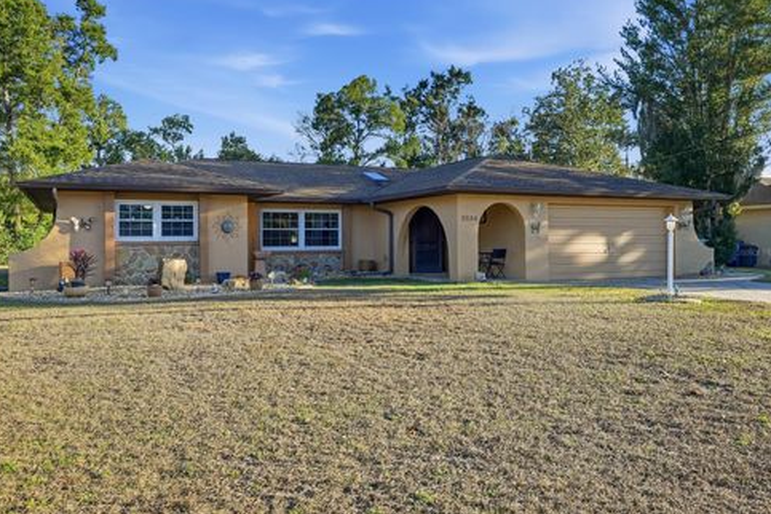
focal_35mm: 29
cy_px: 251
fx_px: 621
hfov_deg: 63.7
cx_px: 382
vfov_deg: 45.0
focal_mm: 28
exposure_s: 1/4000
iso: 1000
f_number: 5
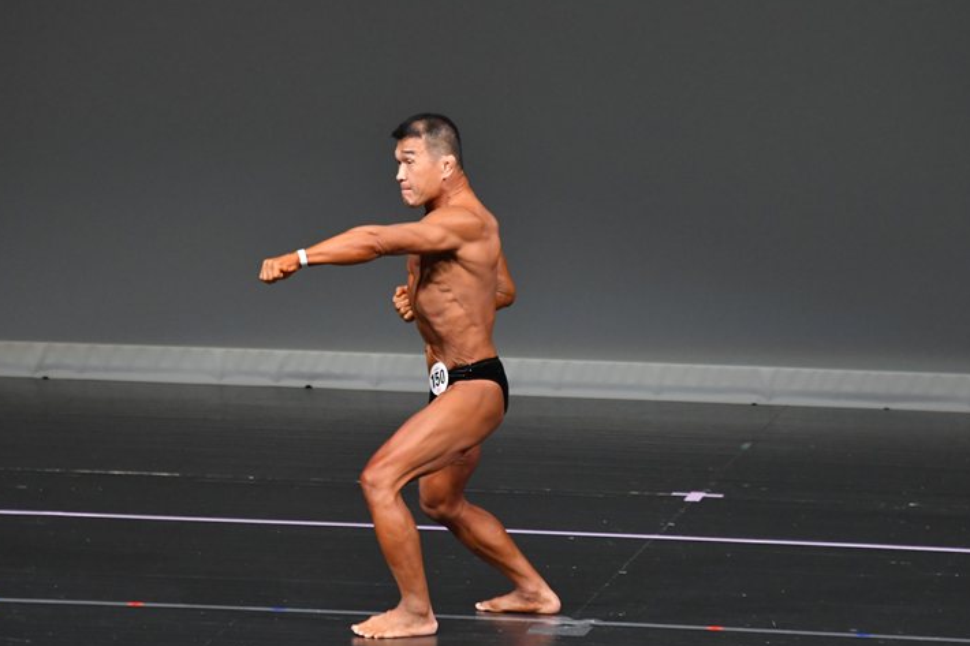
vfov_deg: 4.0
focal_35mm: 344
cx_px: 490
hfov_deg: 6.0
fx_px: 9266
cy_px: 339
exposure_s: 1/400
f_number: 5.6
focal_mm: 210
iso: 4000
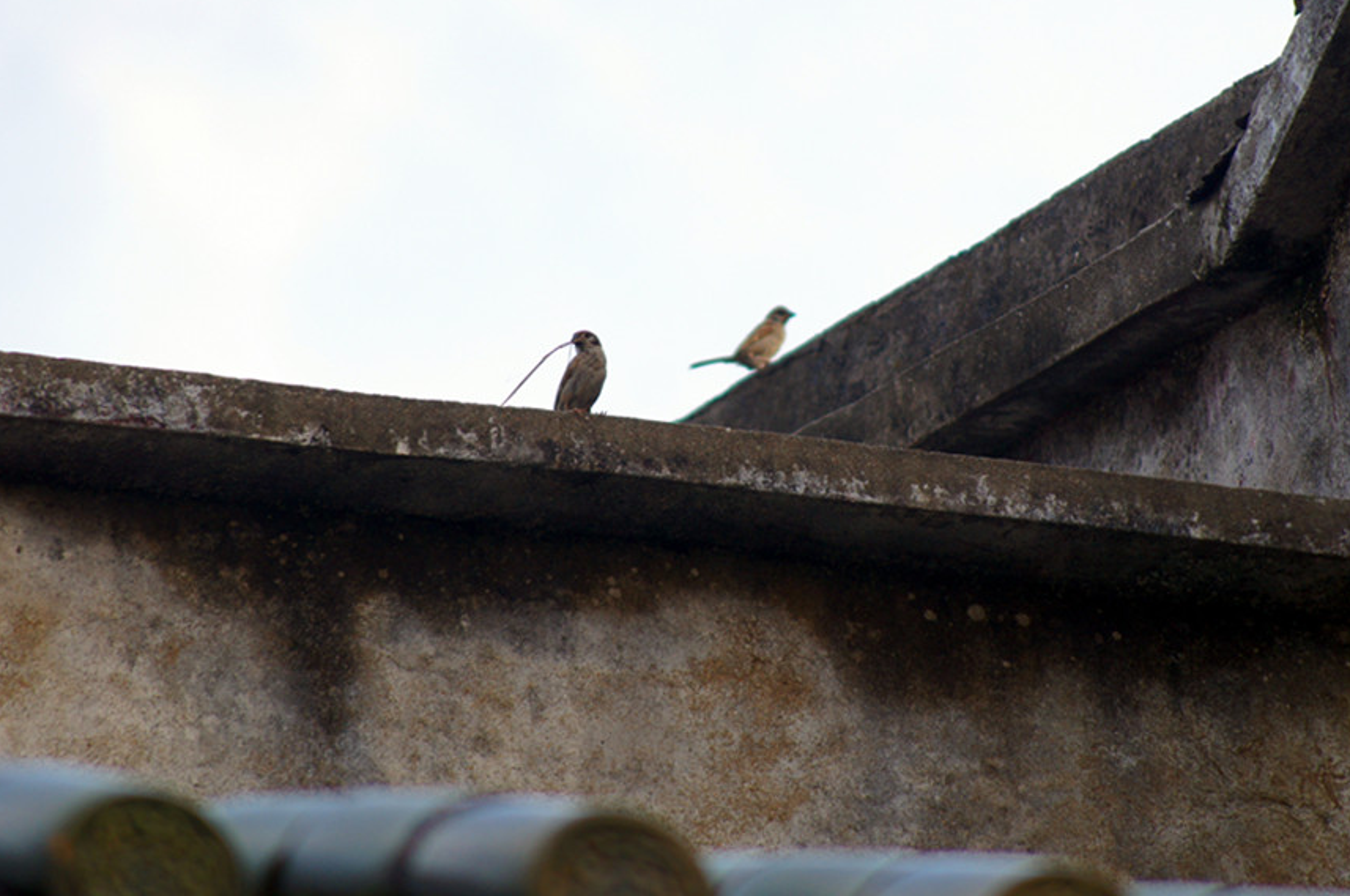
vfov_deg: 4.4
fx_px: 11797
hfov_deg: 6.5
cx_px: 704
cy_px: 434
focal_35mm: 315
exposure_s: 1/320
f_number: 5.6
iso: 200
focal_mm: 200
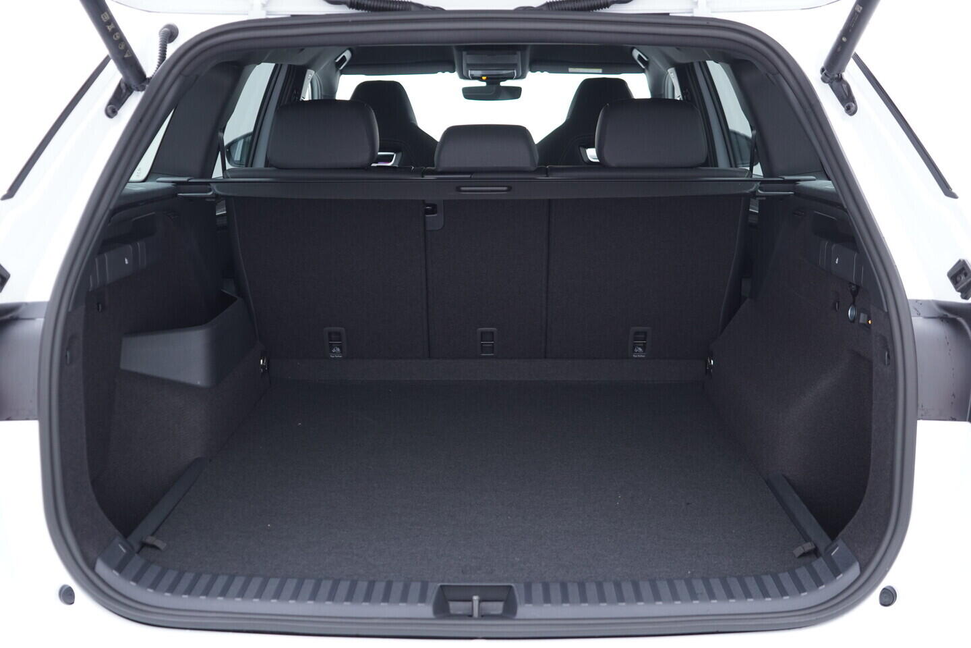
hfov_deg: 53.1
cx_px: 486
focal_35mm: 36
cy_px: 324
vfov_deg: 36.9
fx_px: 971
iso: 400
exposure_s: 1/40
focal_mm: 24
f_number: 2.8
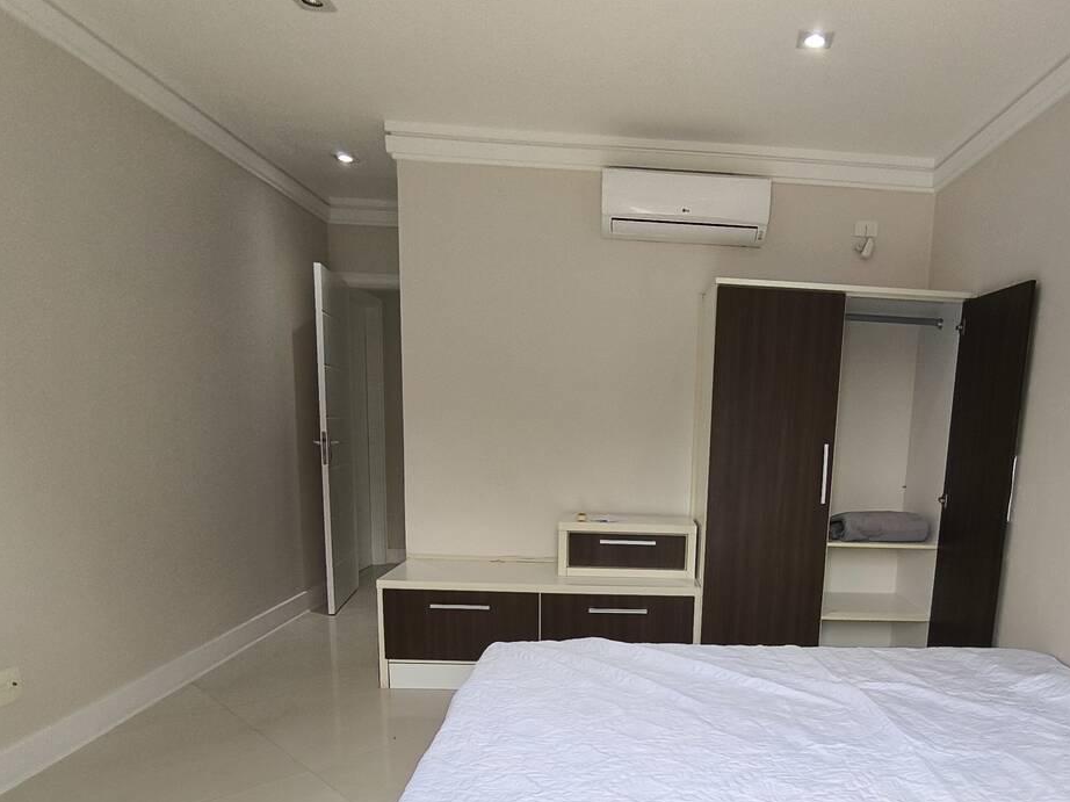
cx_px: 684
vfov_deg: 53.3
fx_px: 773
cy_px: 563
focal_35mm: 25
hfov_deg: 68.1
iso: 80
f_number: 2.2
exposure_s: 1/120
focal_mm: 1.65
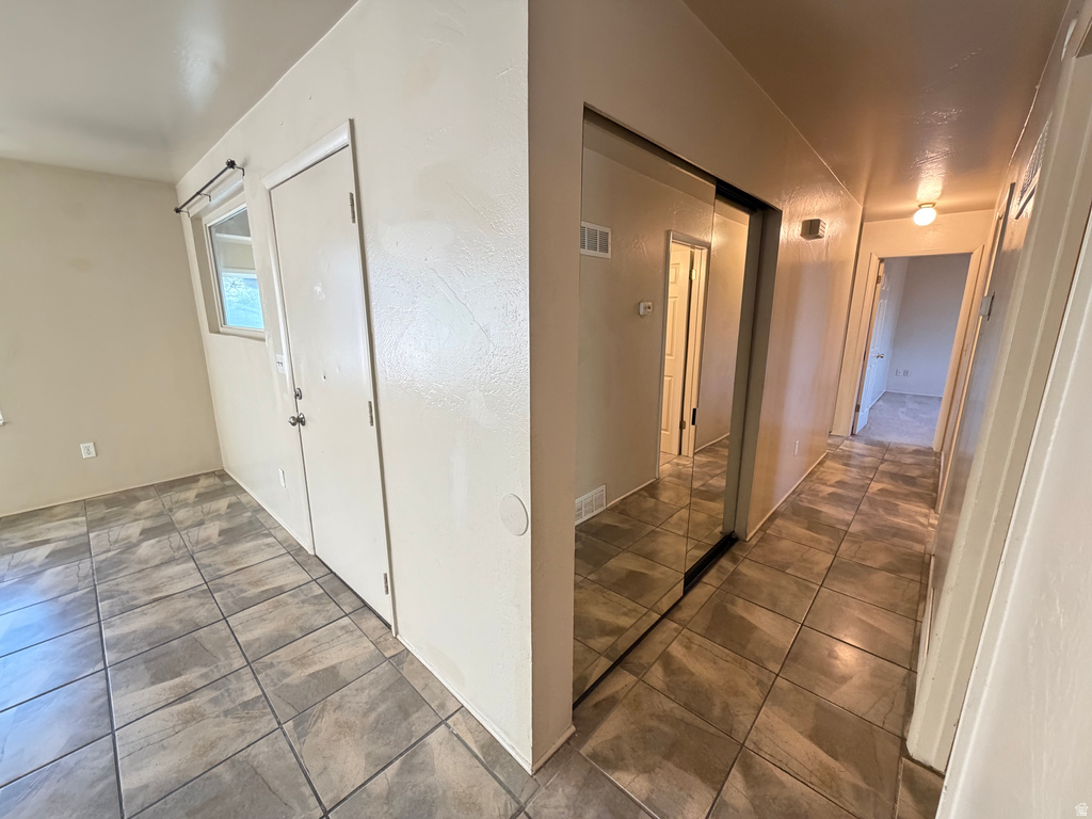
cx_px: 546
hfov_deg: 102.1
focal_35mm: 14
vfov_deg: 85.7
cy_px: 410
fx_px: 442
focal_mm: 2.22
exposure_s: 1/60
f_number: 2.2
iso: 500
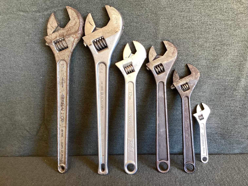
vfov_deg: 45.4
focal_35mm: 31
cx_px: 124
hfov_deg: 58.3
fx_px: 222
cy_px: 93
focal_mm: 3.3
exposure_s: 1/60
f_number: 2.4
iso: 125
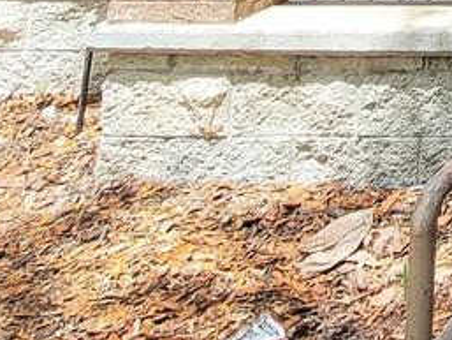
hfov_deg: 17.3
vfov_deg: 12.4
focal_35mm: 81
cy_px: -573
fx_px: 1058
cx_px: 908
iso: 50
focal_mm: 2.2
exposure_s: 1/625
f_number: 2.2
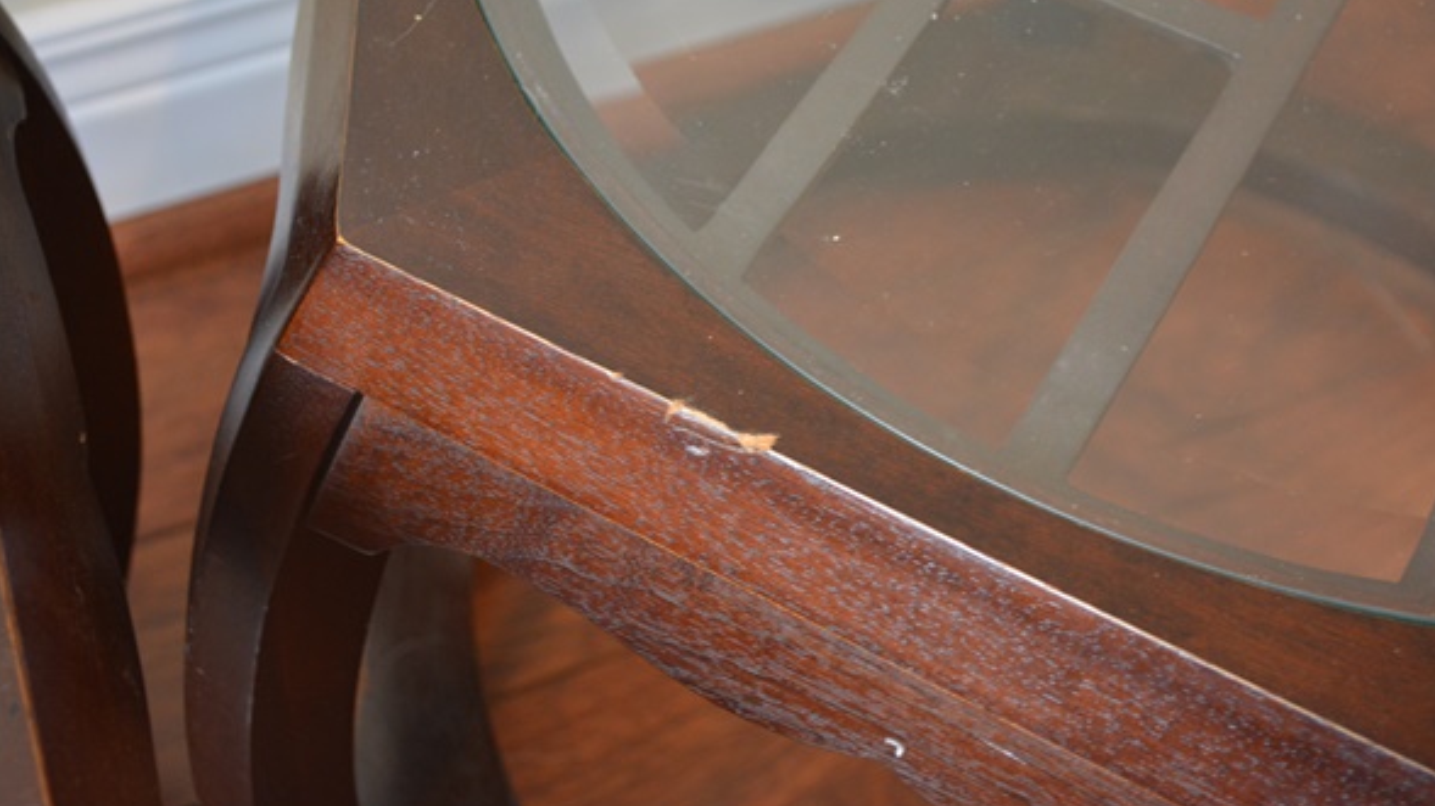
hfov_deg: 32.8
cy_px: 353
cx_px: 728
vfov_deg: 18.8
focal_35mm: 64
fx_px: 2435
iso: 1600
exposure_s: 1/30
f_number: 5.3
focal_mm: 40
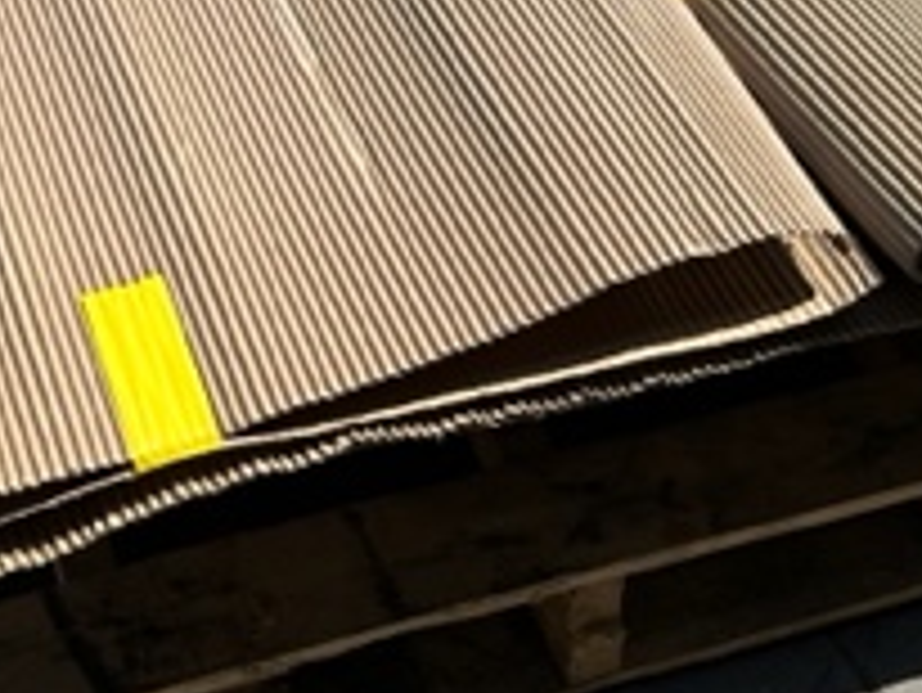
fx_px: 1999
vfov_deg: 19.3
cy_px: 54
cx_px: 252
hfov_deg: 25.7
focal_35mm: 75
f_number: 1.78
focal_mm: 6.86
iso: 80
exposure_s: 1/5525
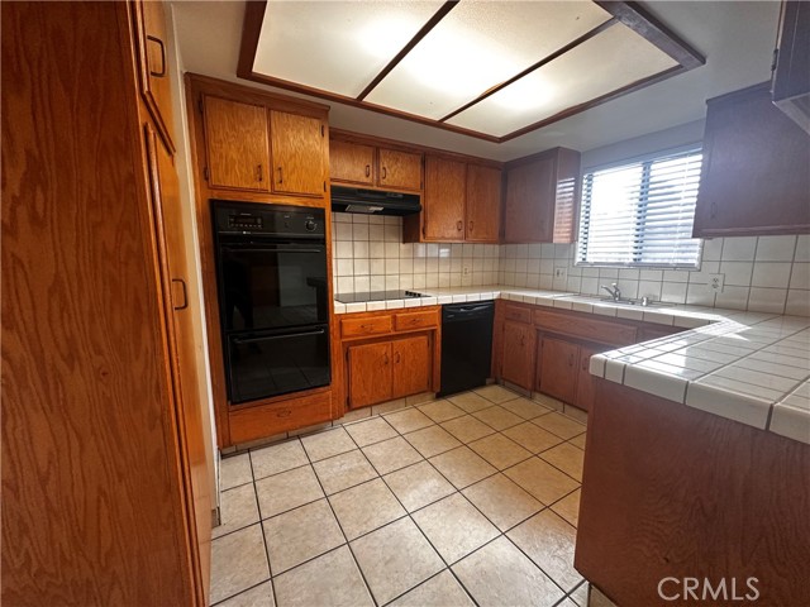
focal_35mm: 14
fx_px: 328
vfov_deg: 85.7
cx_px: 405
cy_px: 304
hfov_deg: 102.1
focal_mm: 2.22
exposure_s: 1/120
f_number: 2.2
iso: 250
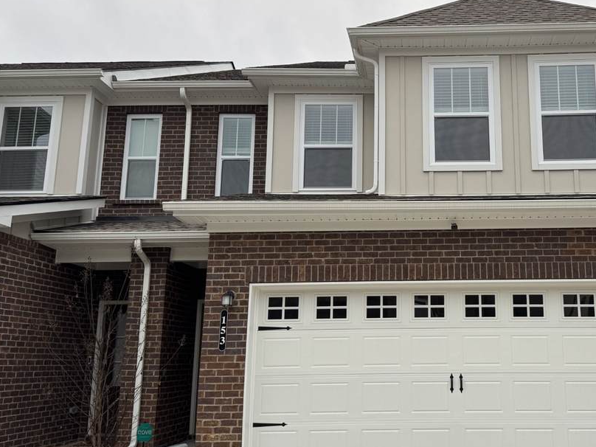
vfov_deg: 37.7
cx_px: 420
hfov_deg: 47.7
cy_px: 216
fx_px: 654
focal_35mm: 38
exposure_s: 1/368
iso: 80
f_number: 1.78
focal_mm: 6.76
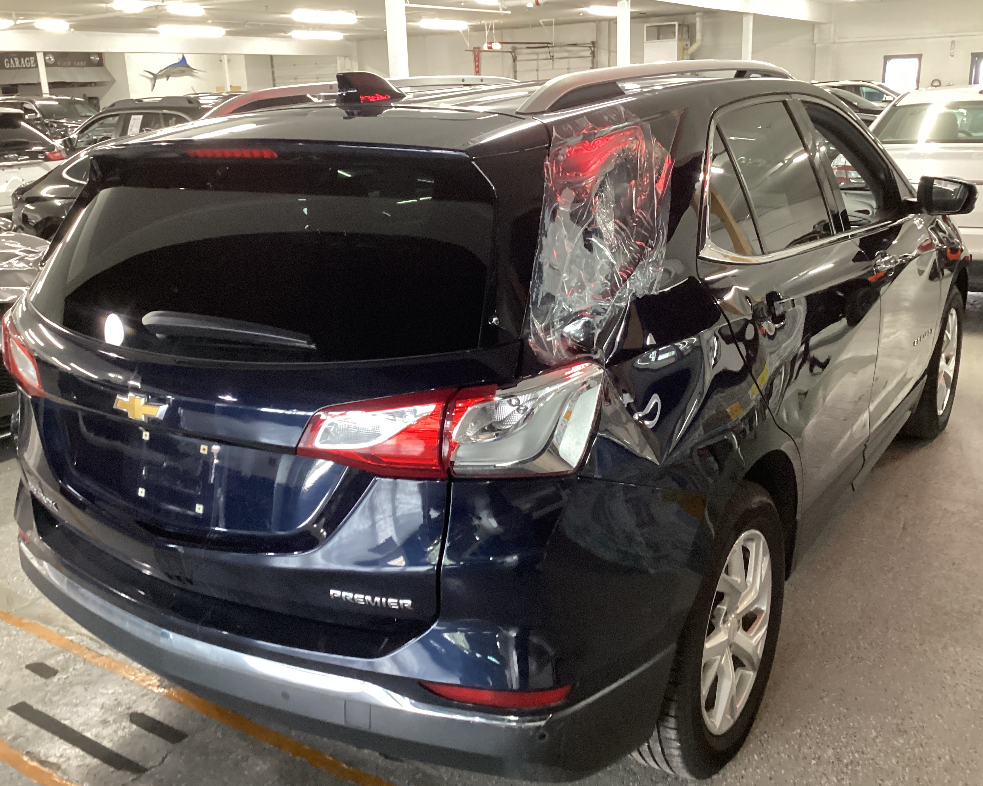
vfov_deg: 44.5
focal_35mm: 33
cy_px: 395
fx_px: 960
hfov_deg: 54.2
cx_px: 474
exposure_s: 1/33
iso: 400
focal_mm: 3.3
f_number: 2.4
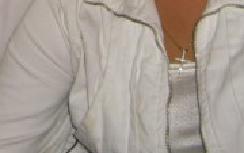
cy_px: -133
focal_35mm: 134
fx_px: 892
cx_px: 31
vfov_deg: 9.3
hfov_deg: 15.4
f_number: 2.8
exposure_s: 1/60
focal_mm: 7.9
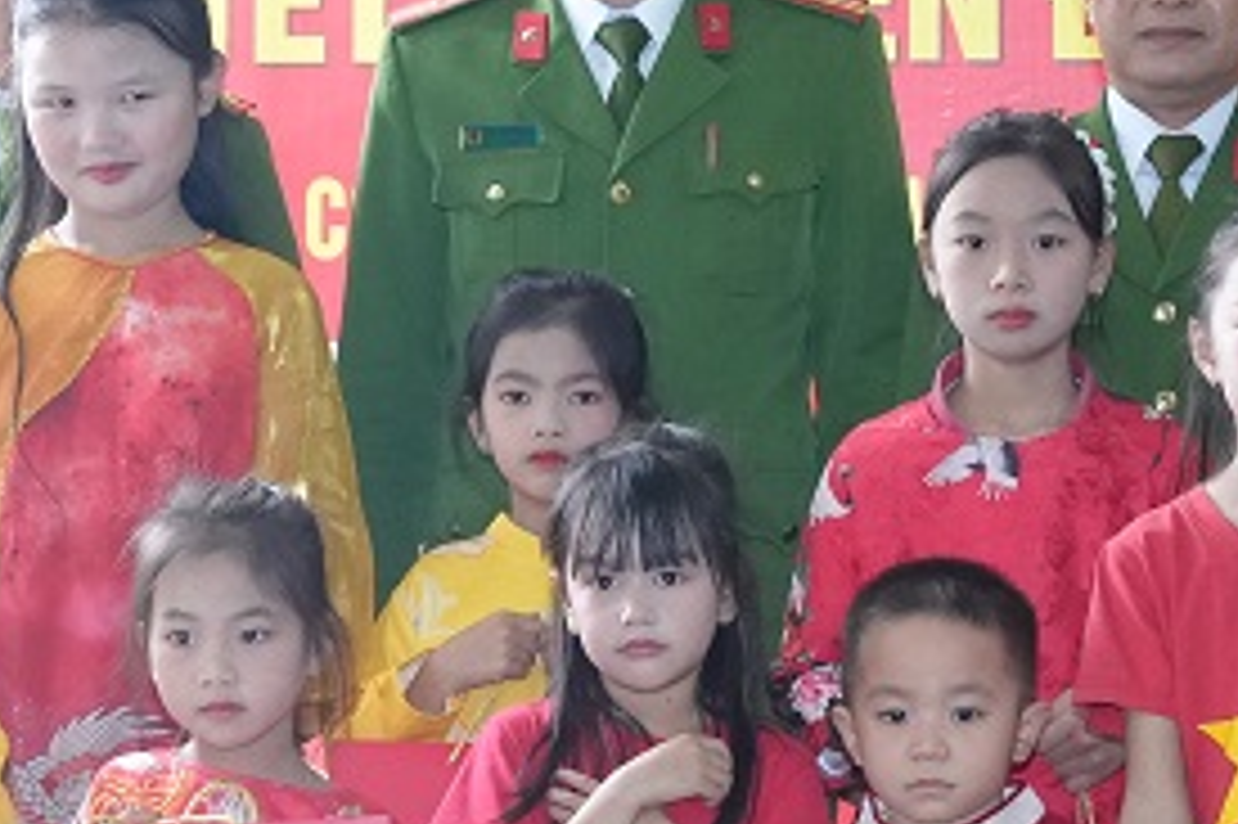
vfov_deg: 8.6
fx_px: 5499
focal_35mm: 160
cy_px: 504
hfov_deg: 12.8
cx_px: 828
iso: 2500
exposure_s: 1/160
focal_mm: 29
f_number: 4
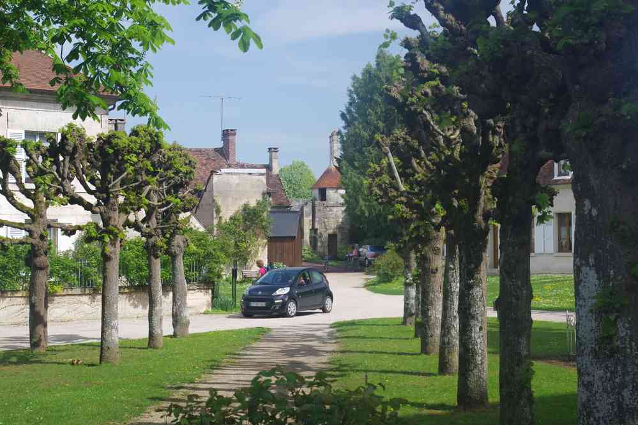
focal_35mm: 68
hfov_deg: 29.9
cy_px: 212
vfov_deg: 20.2
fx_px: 1196
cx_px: 319
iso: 200
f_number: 10
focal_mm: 45
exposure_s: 1/80
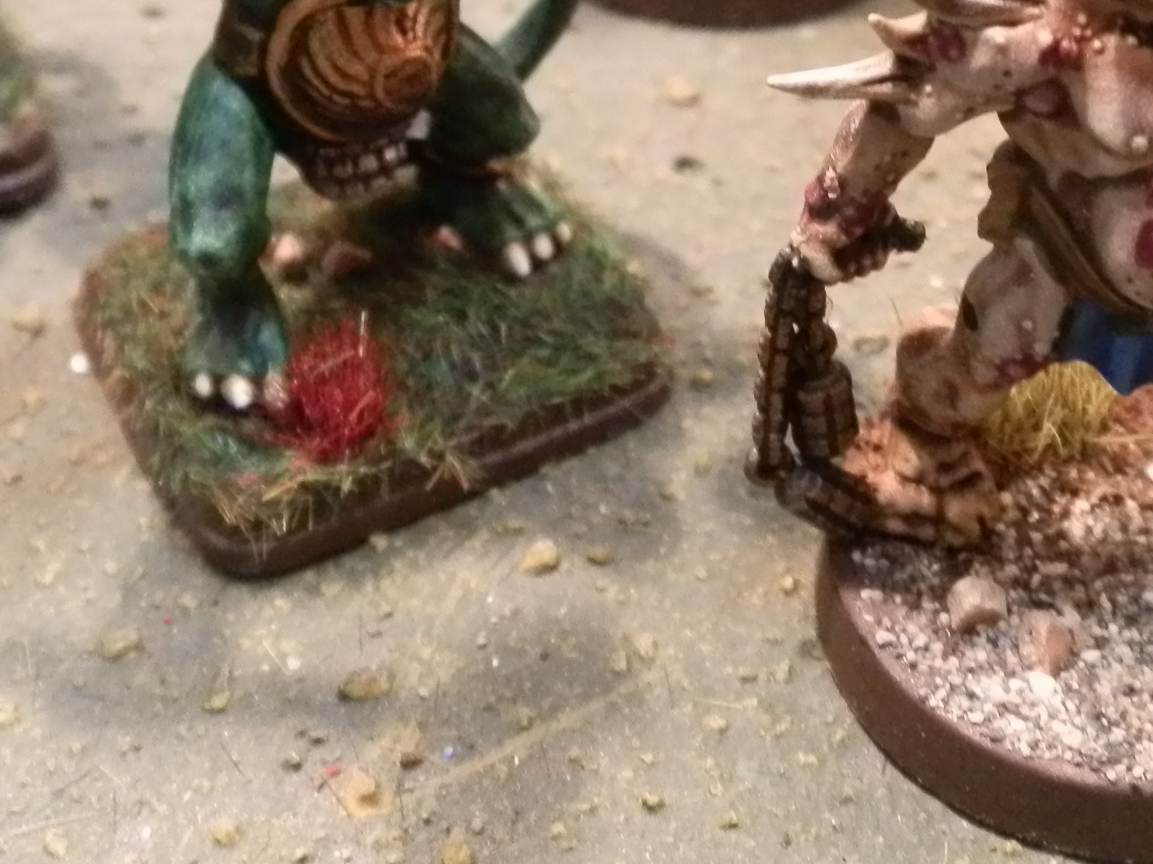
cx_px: 704
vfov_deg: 22.0
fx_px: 2098
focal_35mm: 63
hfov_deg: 30.6
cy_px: -88
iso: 400
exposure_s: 1/40
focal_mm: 5
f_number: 3.1
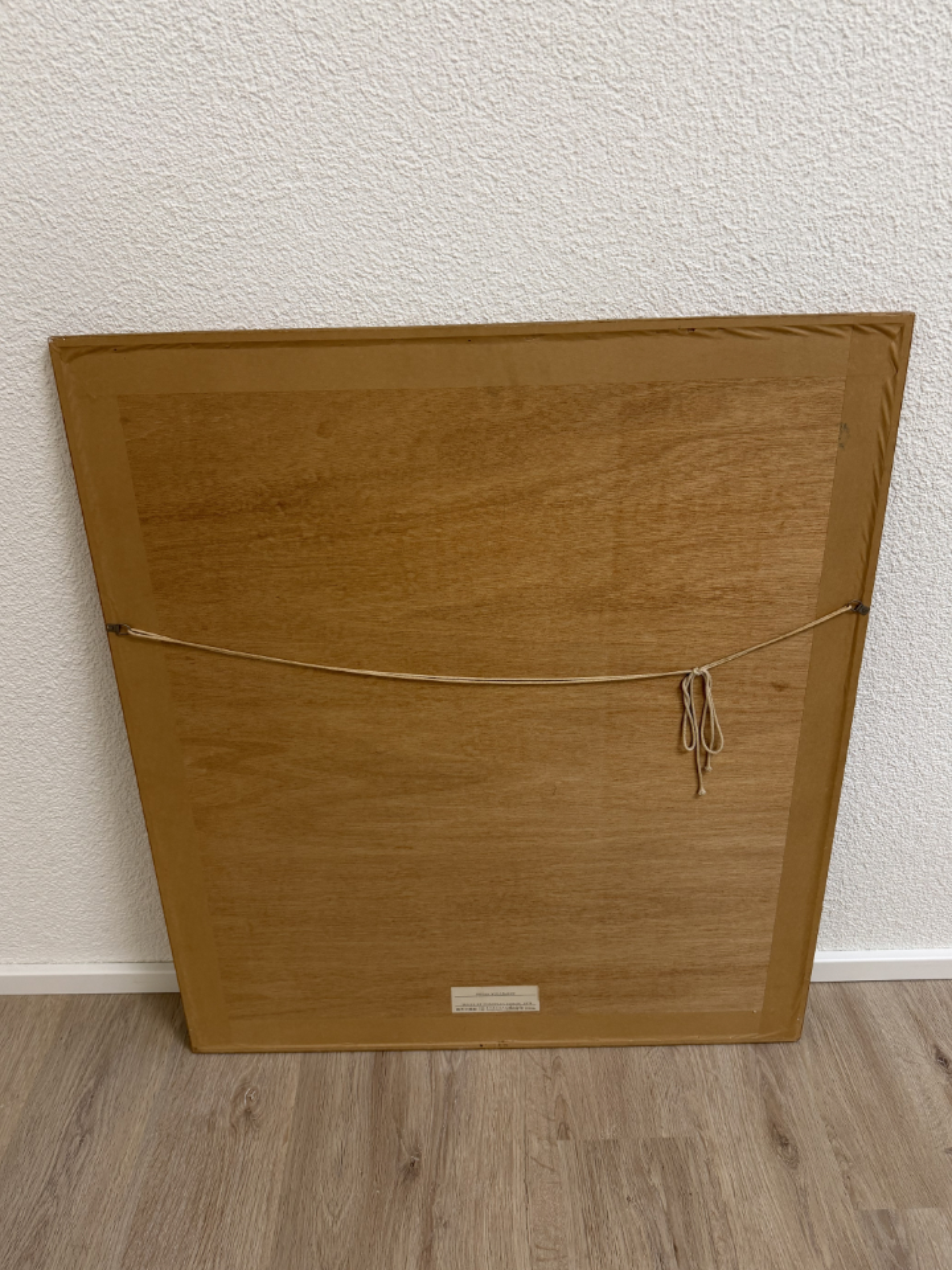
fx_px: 917
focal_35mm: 25
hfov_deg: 54.9
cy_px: 647
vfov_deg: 69.4
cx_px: 473
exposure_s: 1/100
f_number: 1.8
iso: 160
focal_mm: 6.8
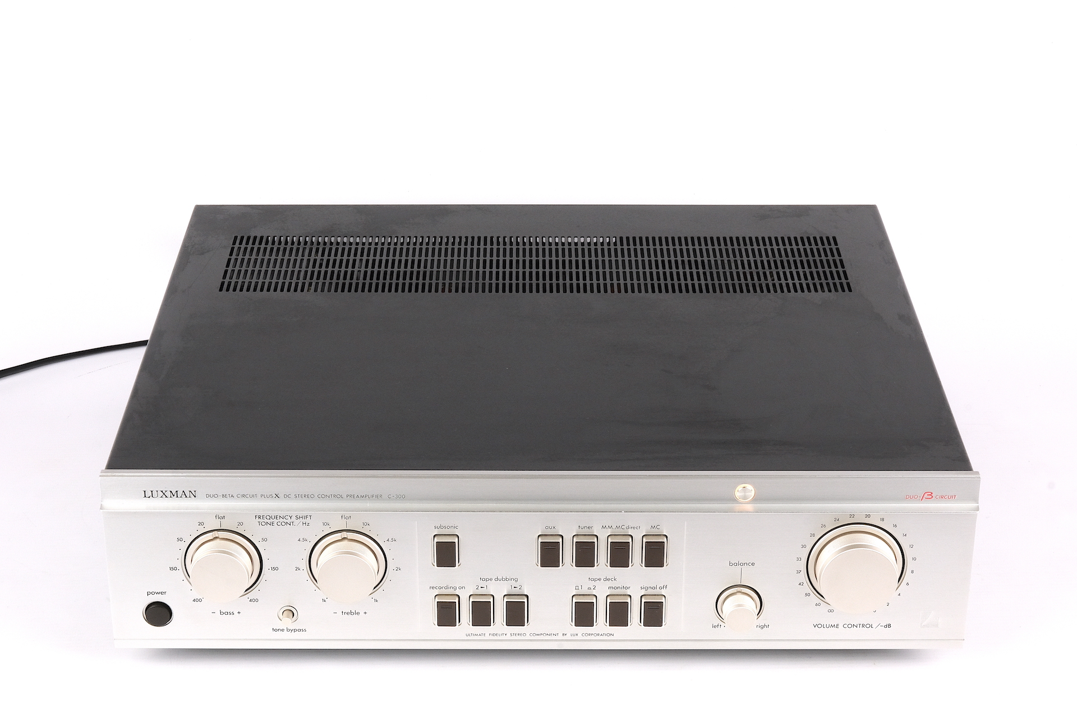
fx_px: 2184
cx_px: 538
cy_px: 359
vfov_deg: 18.7
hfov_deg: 27.7
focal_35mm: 73
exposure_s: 1/4.5
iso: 800
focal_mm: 48.4
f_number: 22
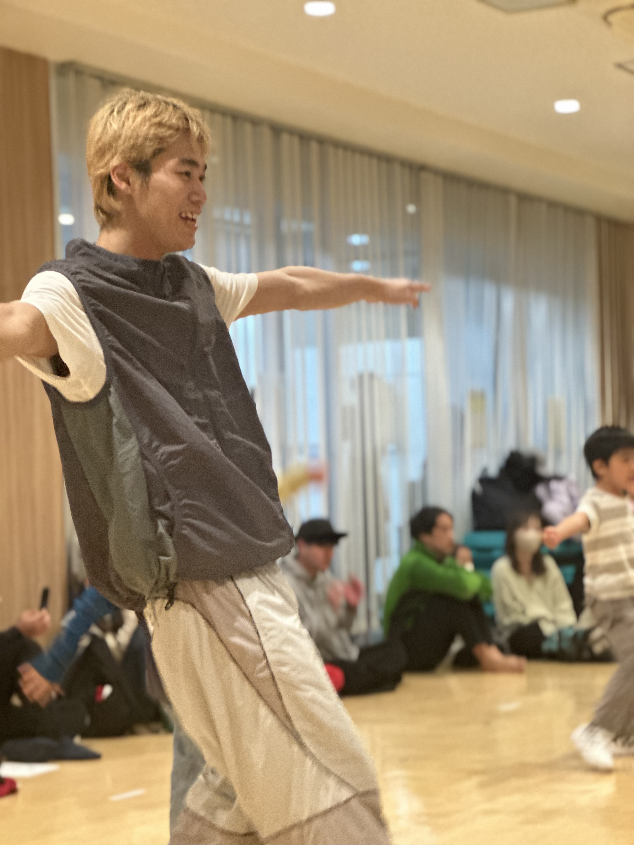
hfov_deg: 19.1
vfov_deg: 25.3
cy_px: 422
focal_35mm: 77
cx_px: 317
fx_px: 1880
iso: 400
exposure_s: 1/33
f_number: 2.8
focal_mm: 9
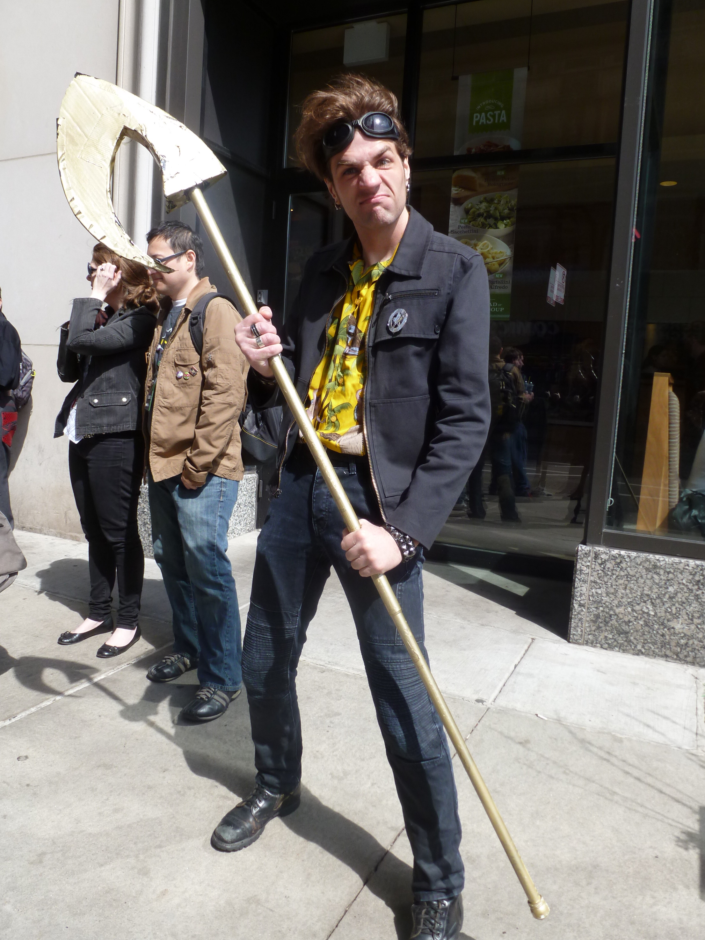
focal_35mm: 25
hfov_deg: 54.9
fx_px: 679
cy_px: 470
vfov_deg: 69.4
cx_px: 362
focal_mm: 4.3
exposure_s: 1/400
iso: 100
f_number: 4
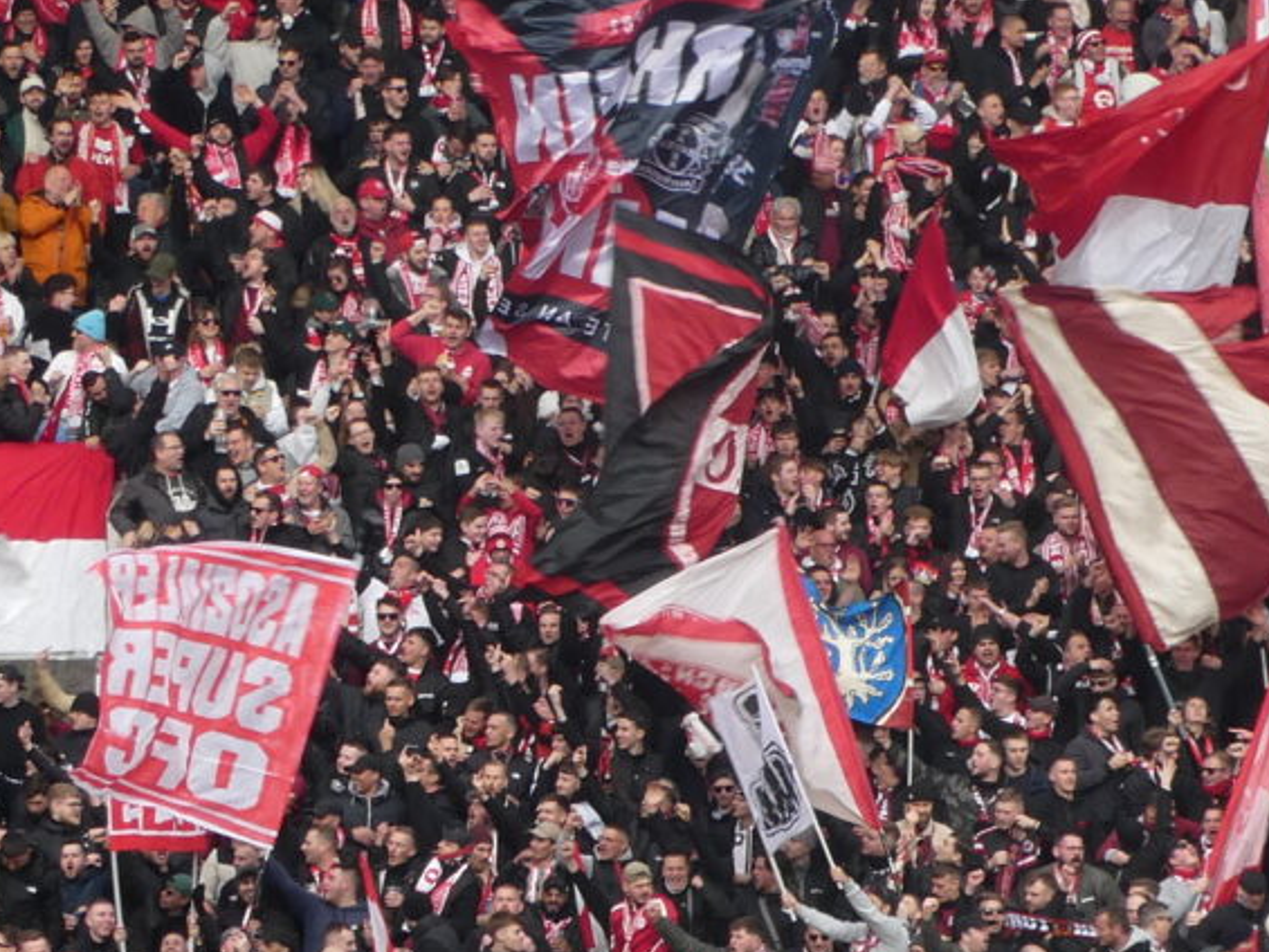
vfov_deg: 3.9
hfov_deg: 5.2
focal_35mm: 382
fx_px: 14007
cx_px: 528
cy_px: 678
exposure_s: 1/100
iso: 80
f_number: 5.3
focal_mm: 24.2
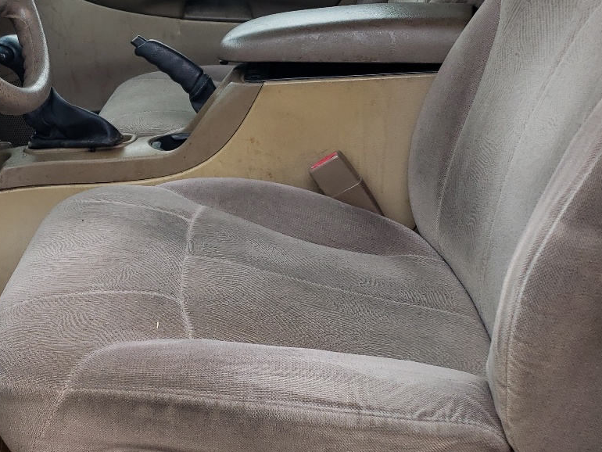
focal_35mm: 54
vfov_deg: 27.0
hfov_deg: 34.0
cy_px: 168
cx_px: 82
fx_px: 939
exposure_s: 1/278
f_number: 1.5
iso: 50
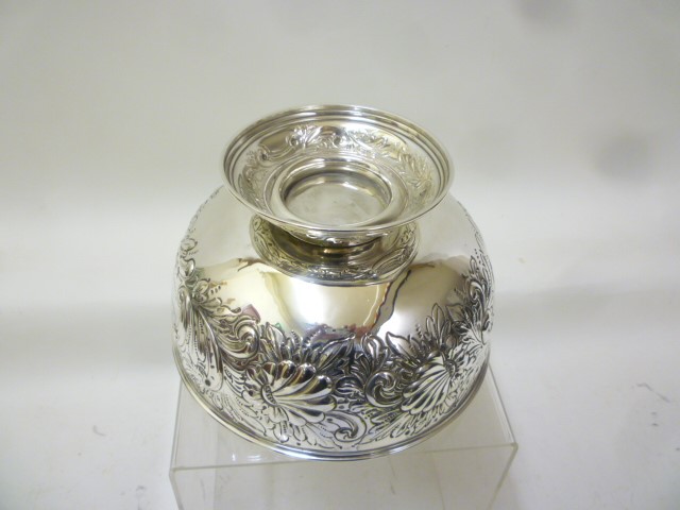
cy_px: 255
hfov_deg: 61.7
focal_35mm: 29
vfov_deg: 48.2
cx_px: 340
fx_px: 570
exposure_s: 1/30
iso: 250
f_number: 3.3
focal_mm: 5.2
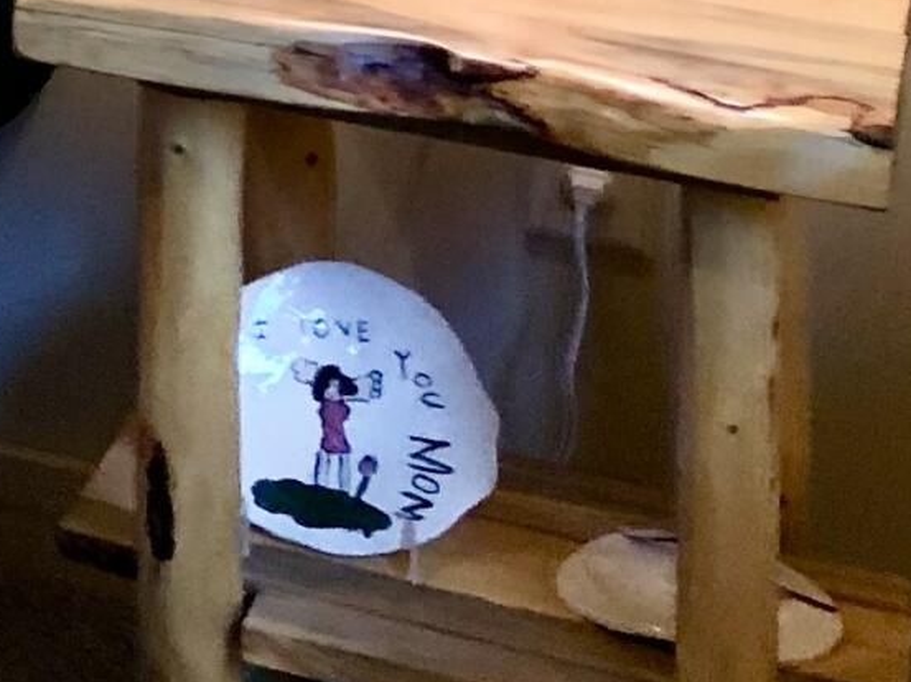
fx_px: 3998
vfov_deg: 8.6
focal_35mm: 152
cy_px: -1099
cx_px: -1323
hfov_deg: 10.9
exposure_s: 1/20
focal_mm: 4
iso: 40
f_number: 1.8
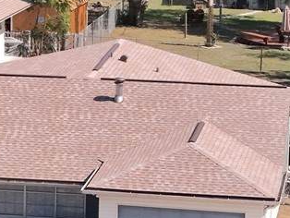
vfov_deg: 6.5
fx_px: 1912
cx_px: -40
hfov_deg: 8.6
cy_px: 177
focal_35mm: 228
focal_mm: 19.35
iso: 800
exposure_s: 1/1250
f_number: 2.8
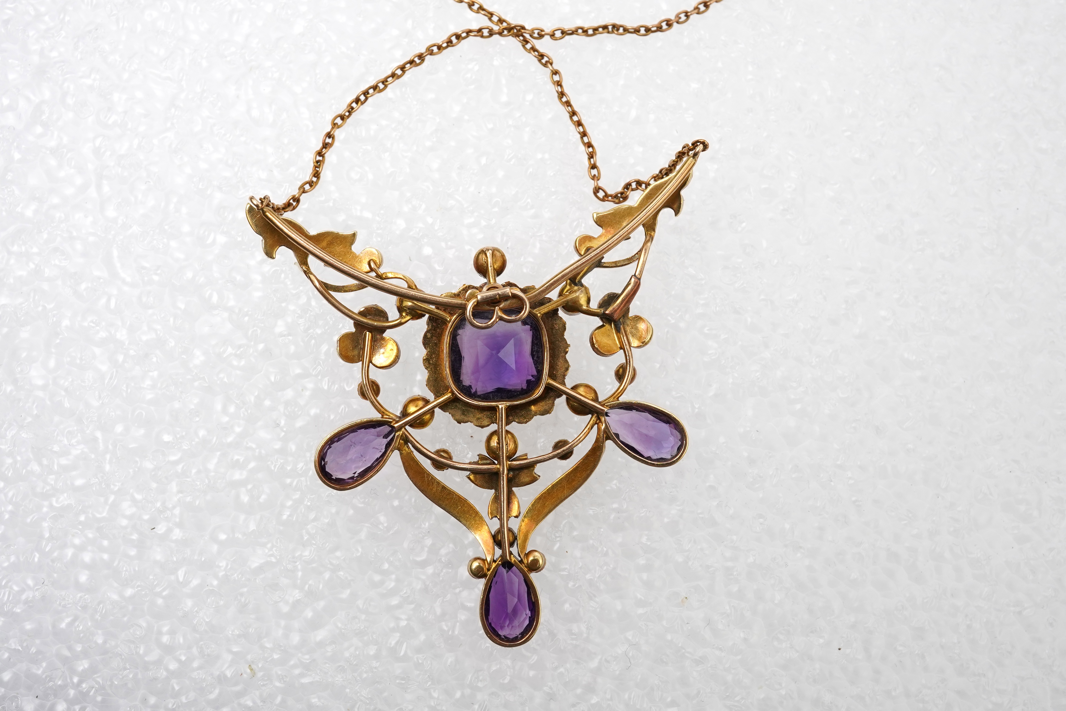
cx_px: 533
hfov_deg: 43.6
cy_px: 356
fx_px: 1332
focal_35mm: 45
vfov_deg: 29.9
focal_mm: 30
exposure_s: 1/100
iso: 500
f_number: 20
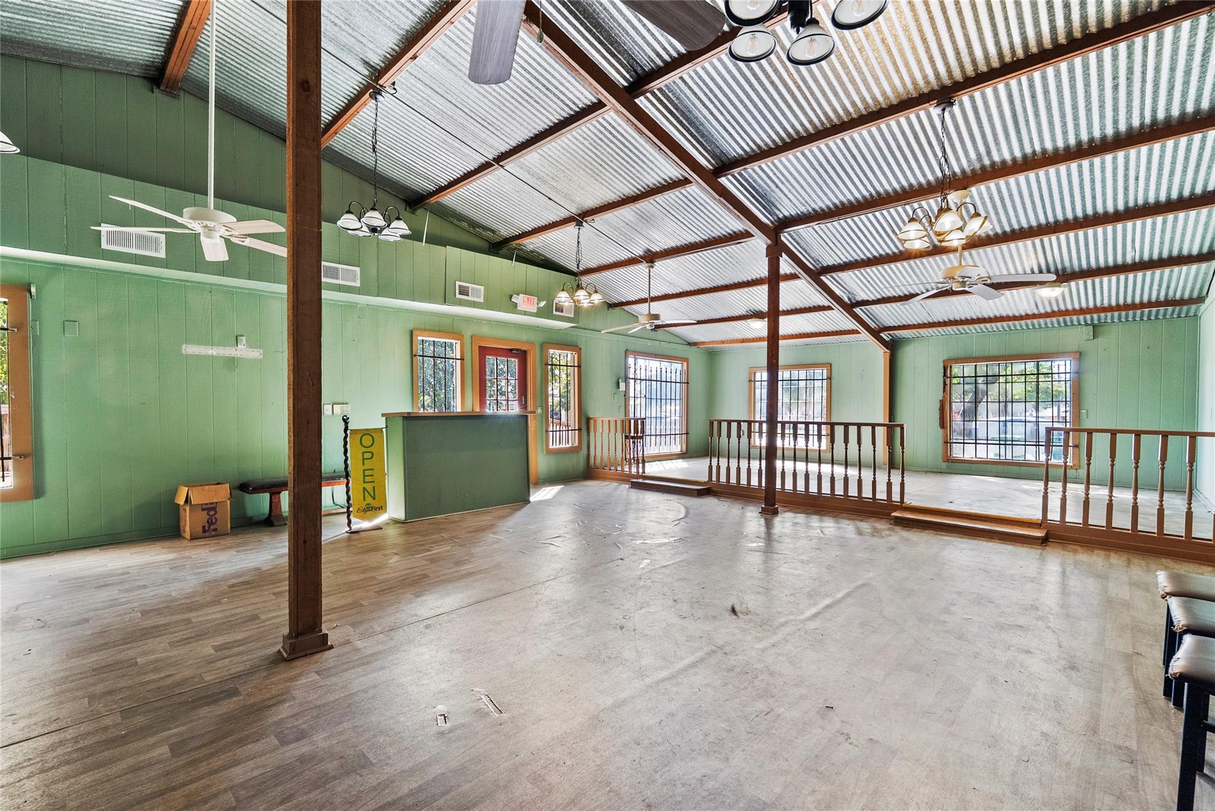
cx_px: 608
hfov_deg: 96.7
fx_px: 540
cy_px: 406
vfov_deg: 73.8
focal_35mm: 16
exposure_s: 1/2.5
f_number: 8
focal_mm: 16
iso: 250
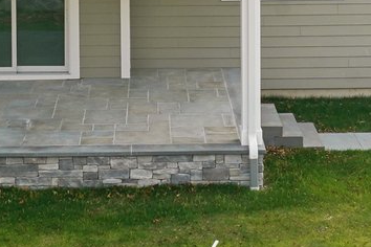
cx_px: 129
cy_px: -231
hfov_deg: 19.6
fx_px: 1072
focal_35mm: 104
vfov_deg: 11.9
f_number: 11
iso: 200
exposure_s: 1/100
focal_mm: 18
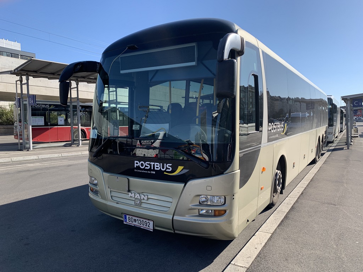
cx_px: 182
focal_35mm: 26
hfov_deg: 67.3
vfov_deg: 53.1
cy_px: 136
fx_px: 273
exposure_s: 1/1266
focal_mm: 4.25
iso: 25
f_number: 1.8
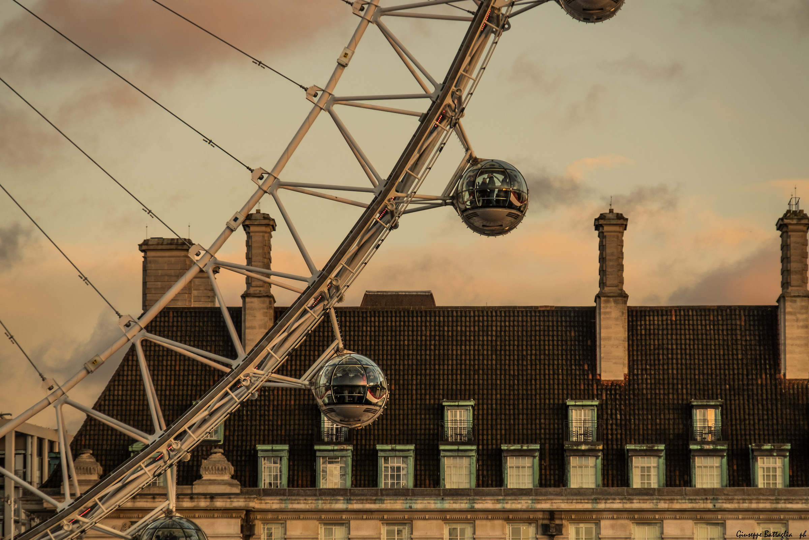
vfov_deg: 6.8
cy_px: 270
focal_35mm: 203
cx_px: 404
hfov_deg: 10.1
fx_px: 4562
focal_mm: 135
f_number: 5.6
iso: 200
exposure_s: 1/125
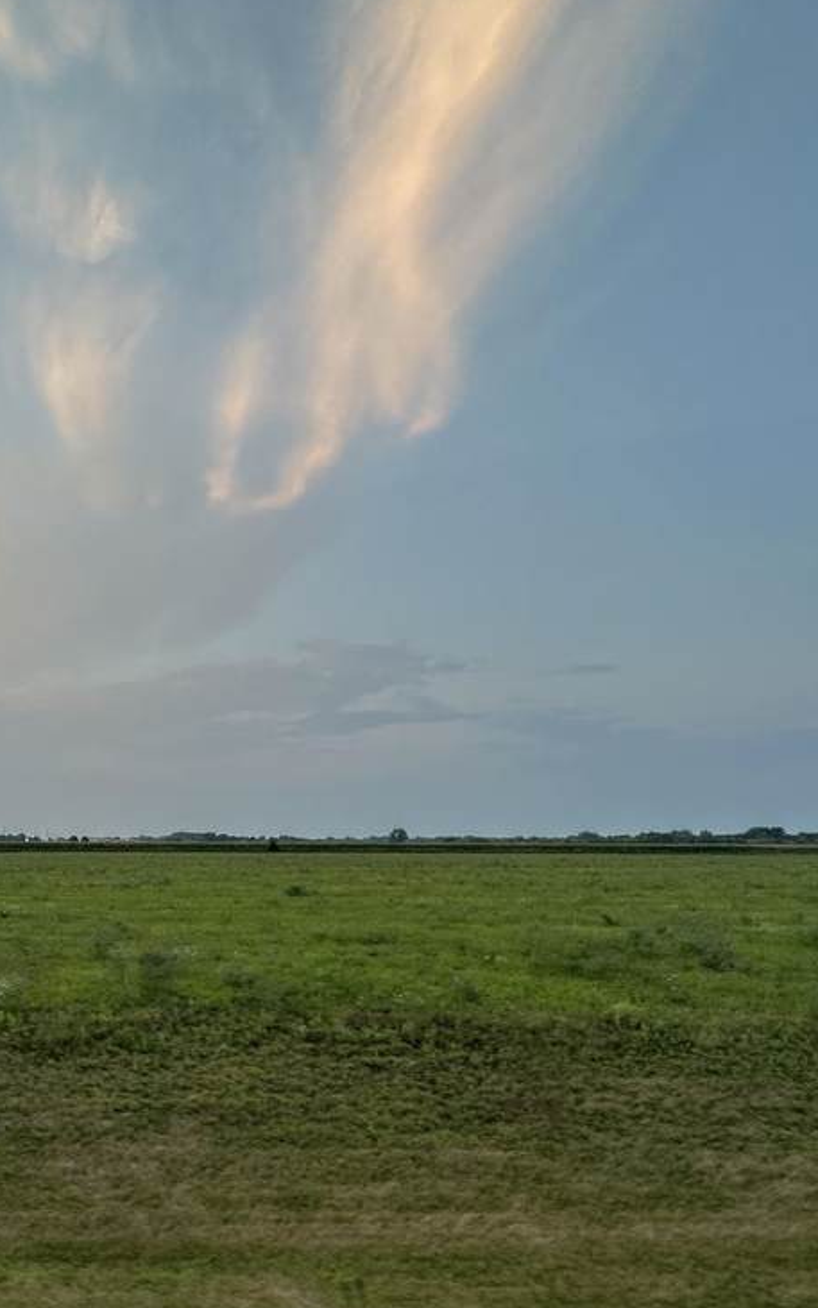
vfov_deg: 69.4
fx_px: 927
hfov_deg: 44.6
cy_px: 811
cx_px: 134
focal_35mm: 26
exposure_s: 1/99
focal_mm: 2.22
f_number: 2.2
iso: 64
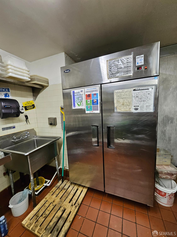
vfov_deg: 106.2
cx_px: 88
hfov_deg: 89.9
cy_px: 118
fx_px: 89
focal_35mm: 13
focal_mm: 1.7
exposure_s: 1/60
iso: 200
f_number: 2.2
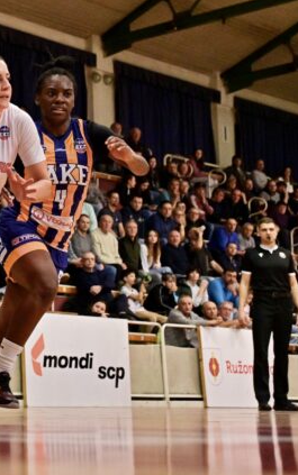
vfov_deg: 26.8
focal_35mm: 77
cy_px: 238
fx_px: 999
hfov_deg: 16.6
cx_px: -3
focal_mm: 50
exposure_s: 1/1000
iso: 4000
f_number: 3.5
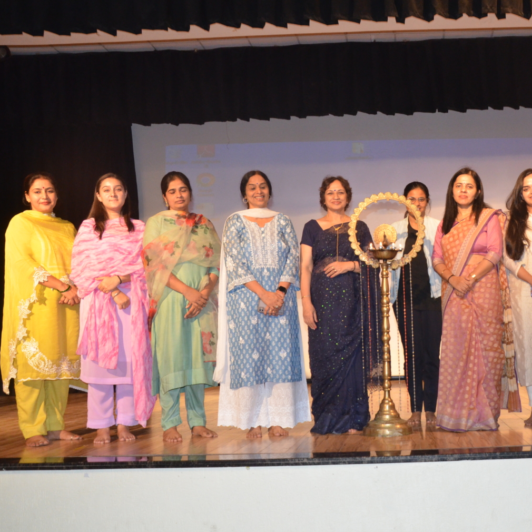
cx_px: 402
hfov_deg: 40.1
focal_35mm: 41
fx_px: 707
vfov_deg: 41.3
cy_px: 265
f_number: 5.6
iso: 1600
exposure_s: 1/60
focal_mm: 21
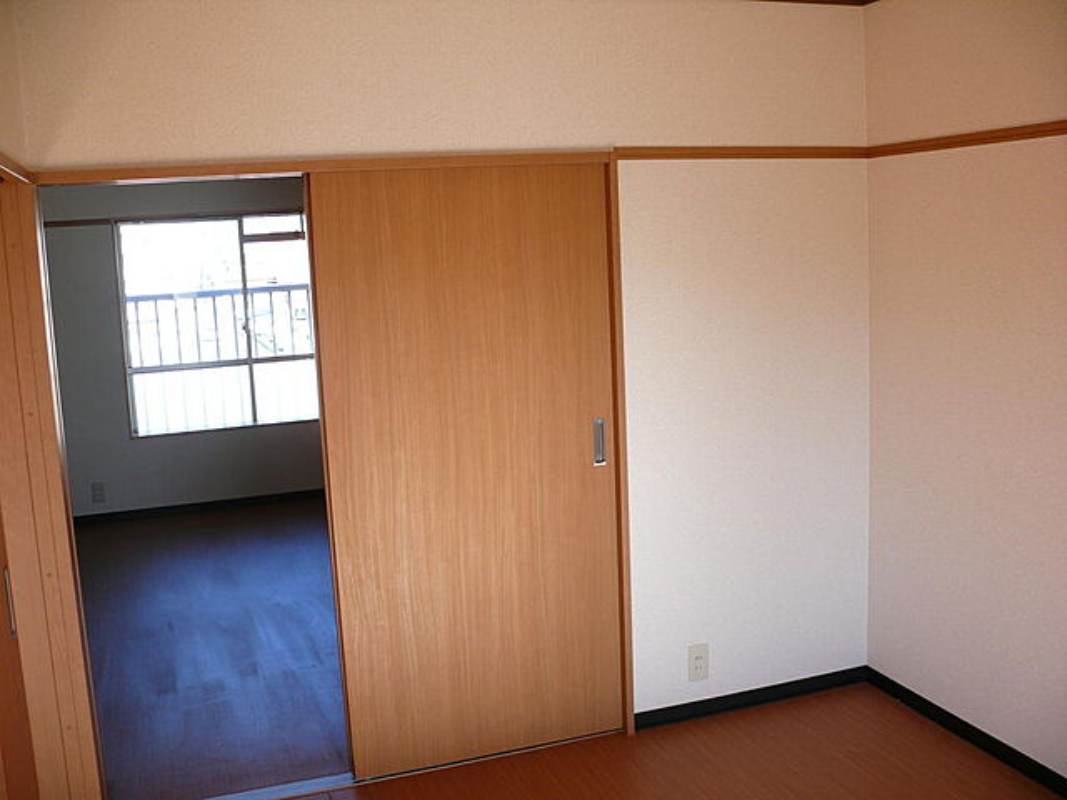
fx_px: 1079
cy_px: 400
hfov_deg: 52.6
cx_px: 534
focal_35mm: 35
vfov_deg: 40.7
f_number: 2.8
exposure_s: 1/125
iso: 100
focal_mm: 7.4
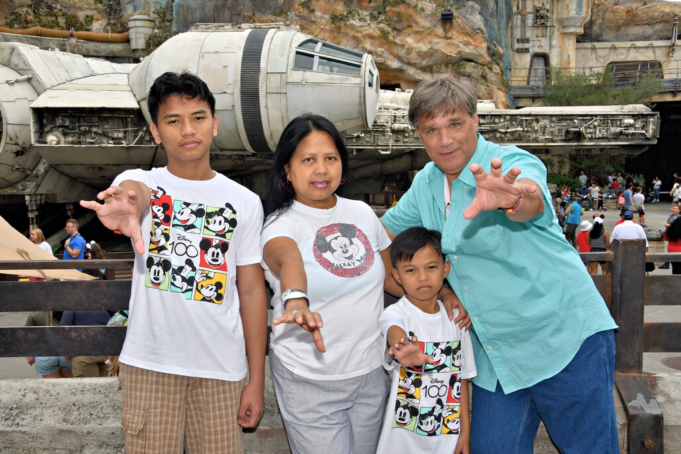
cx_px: 340
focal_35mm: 39
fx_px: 738
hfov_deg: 49.5
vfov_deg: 34.2
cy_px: 227
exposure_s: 1/250
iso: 400
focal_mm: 26
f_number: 13
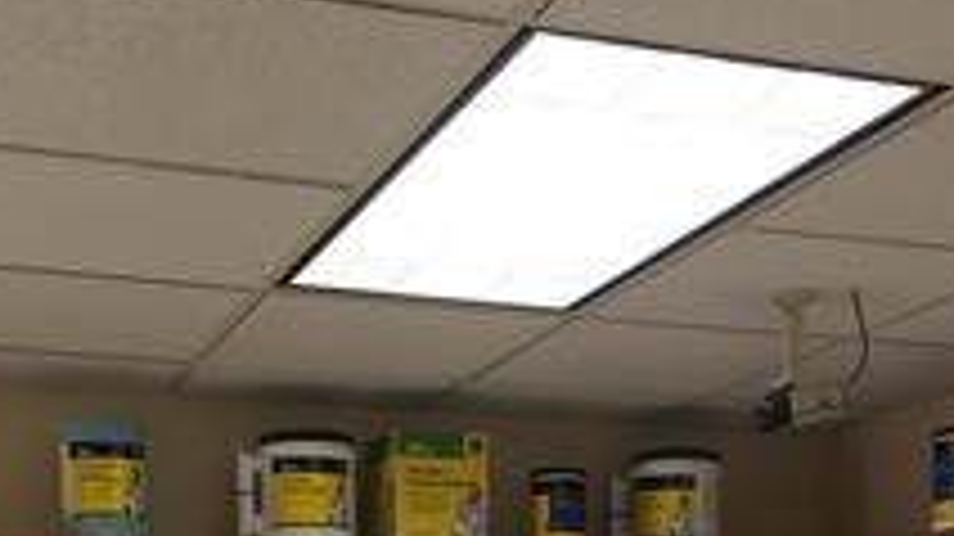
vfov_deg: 15.8
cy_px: 910
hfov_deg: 31.5
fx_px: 1694
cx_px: 479
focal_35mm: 67
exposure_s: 1/30
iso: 64
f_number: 2.2
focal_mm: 4.15
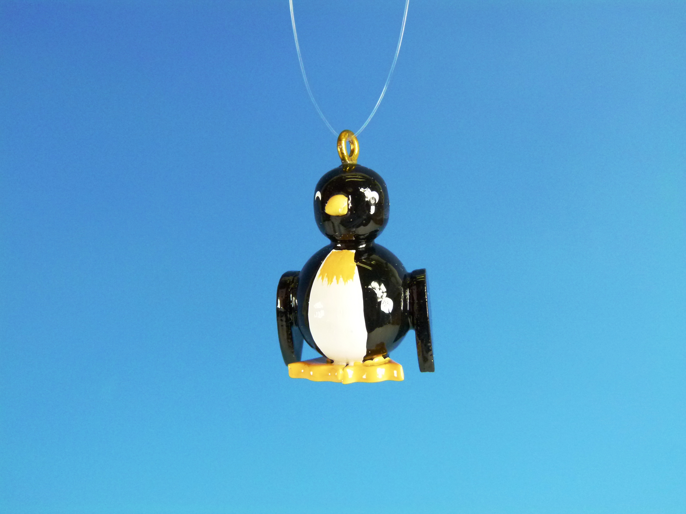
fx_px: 951
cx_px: 343
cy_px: 257
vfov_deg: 30.3
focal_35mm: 48
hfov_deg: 39.7
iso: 400
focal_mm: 8.7
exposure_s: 1/320
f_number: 3.6
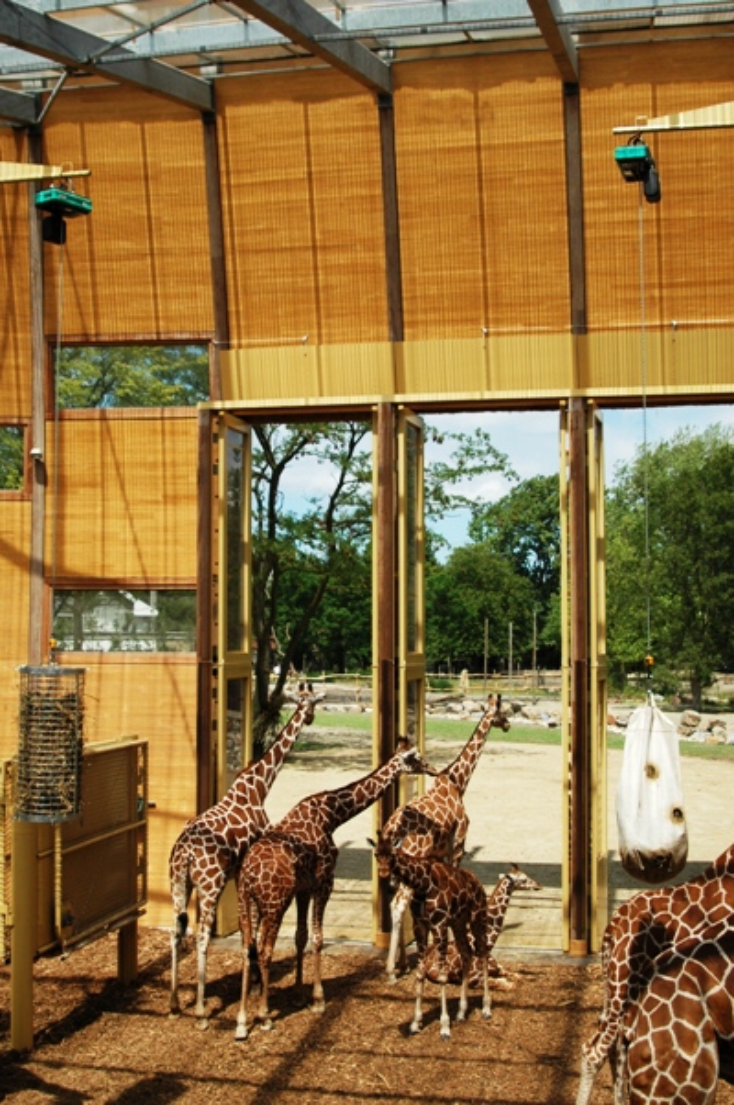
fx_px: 1287
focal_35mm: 42
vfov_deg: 46.4
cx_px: 367
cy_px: 552
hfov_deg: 31.8
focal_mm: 28
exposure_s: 1/1600
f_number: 6.3
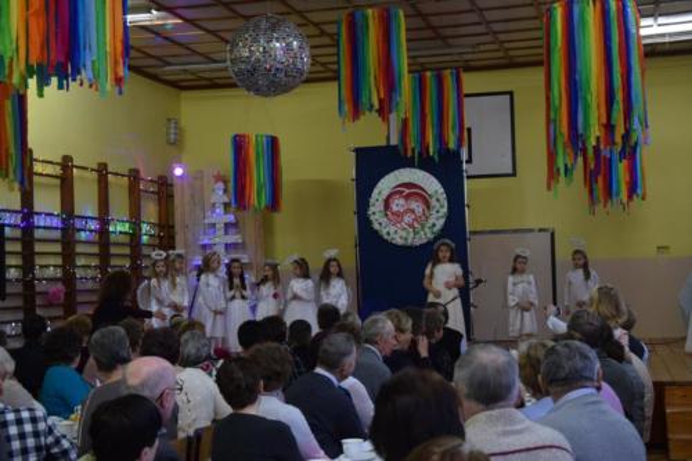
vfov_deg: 23.8
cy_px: 230
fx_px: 1095
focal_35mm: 57
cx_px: 346
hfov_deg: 35.1
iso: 2000
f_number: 4.5
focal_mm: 38
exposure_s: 1/60
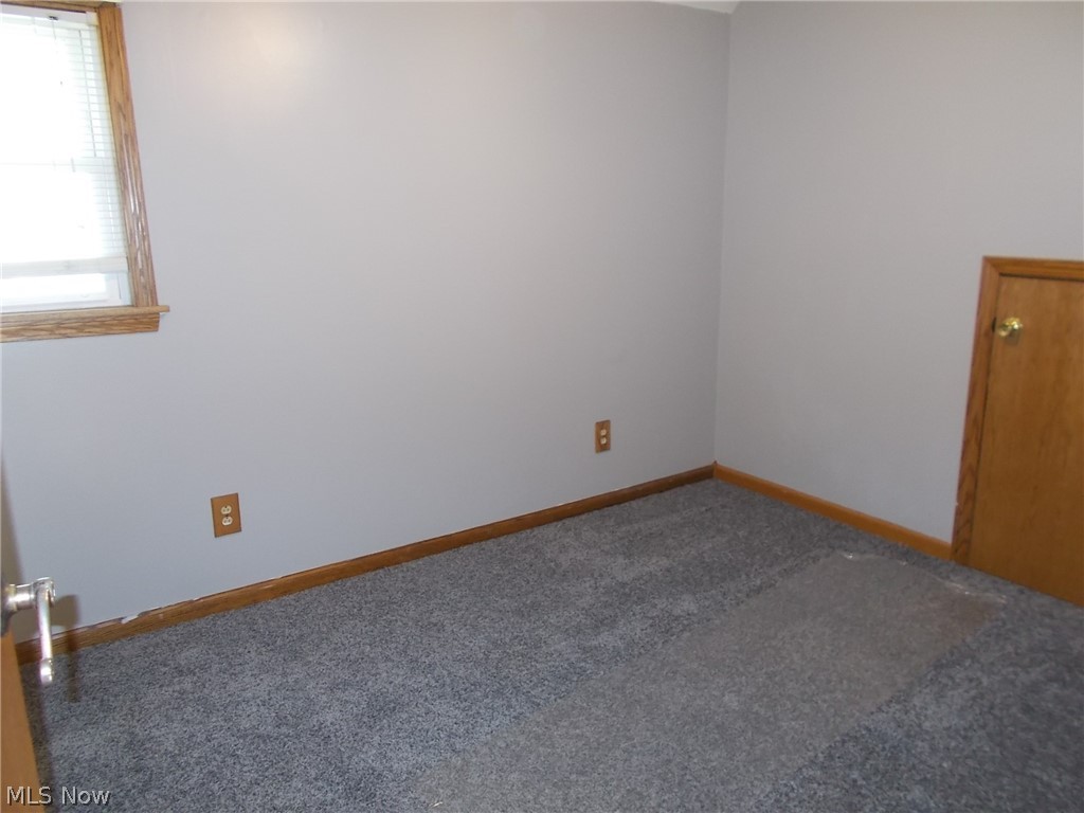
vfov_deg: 53.1
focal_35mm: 26
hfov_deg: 67.3
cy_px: 406
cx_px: 542
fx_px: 814
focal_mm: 4.6
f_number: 3.2
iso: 220
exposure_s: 1/25
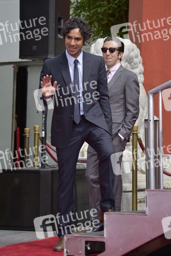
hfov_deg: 12.2
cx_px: 86
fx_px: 797
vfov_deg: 18.3
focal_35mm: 112
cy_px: 128
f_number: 5.3
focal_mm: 112
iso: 125
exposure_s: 1/250
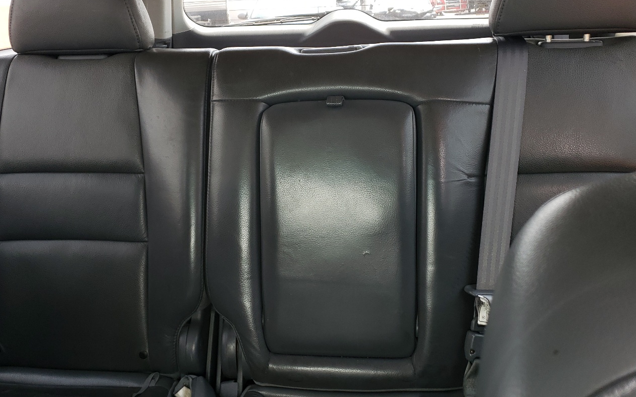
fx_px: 607
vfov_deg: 36.3
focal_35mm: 35
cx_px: 331
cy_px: 199
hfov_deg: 55.3
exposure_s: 1/120
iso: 55
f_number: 1.5
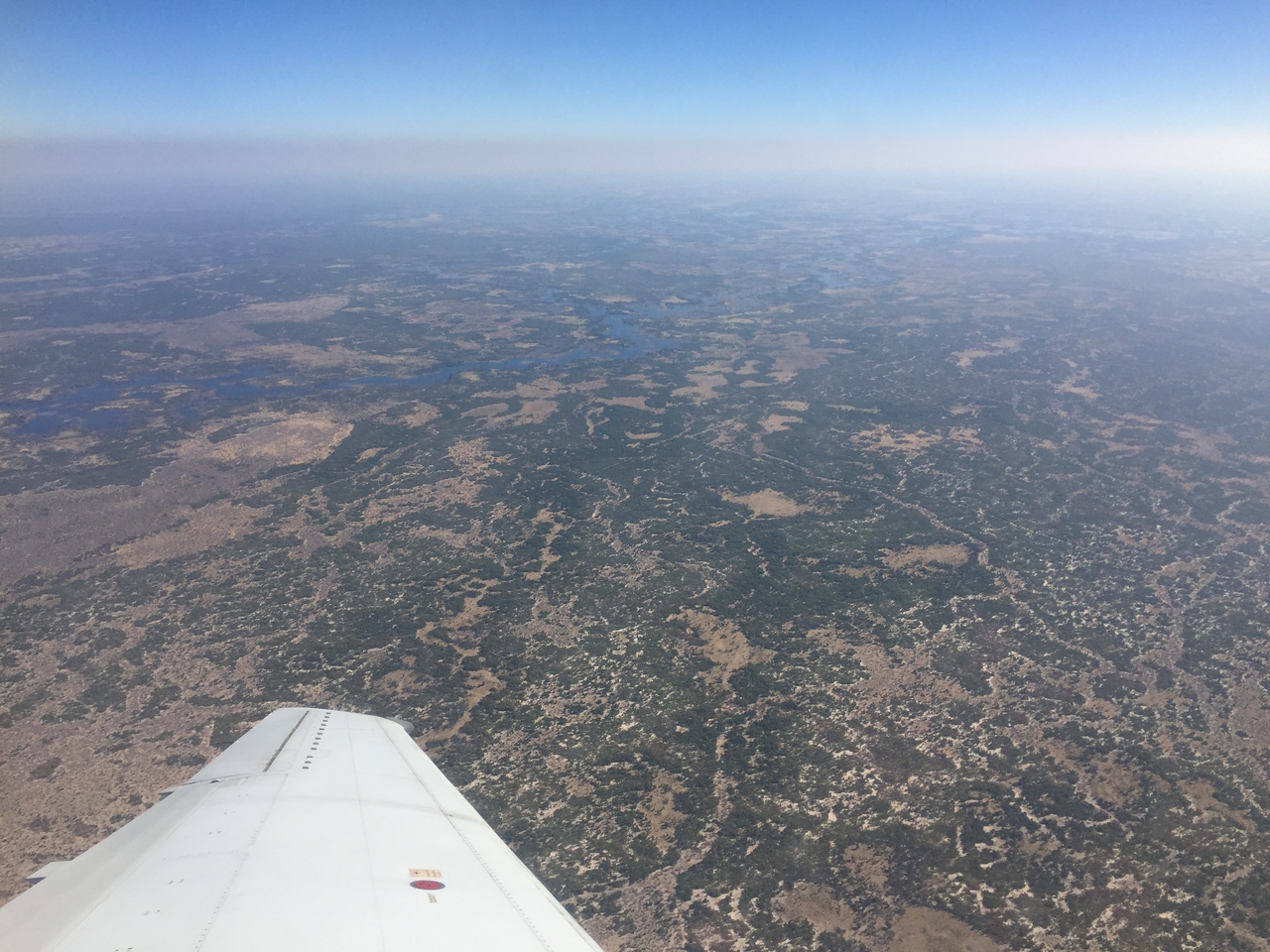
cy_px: 476
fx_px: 1064
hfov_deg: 61.7
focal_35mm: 29
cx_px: 635
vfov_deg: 48.2
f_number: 2.2
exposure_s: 1/2639
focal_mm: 4.15
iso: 32
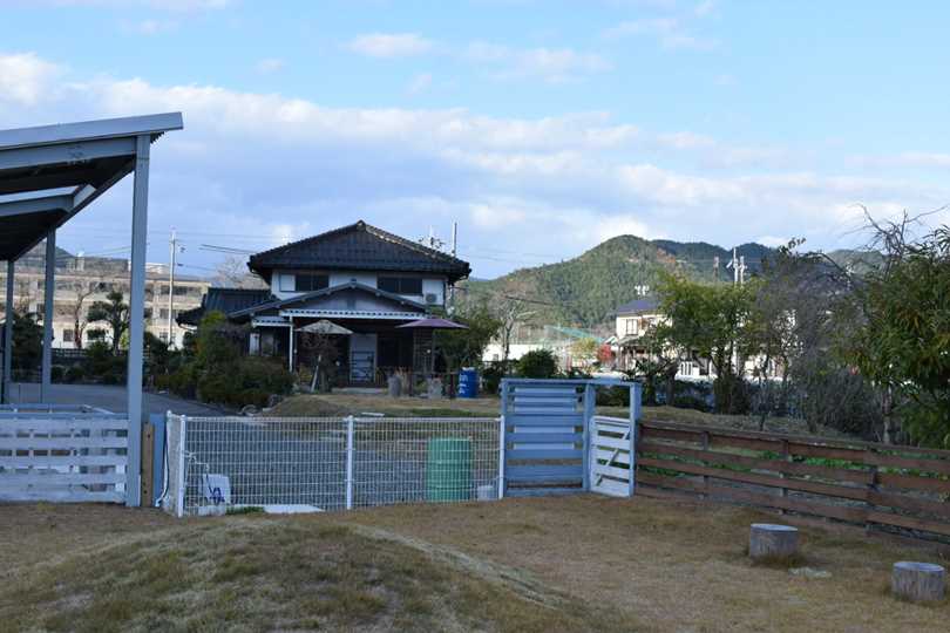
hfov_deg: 43.6
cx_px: 475
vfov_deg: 29.9
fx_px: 1187
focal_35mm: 45
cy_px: 316
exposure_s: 1/2000
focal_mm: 30
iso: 320
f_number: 4
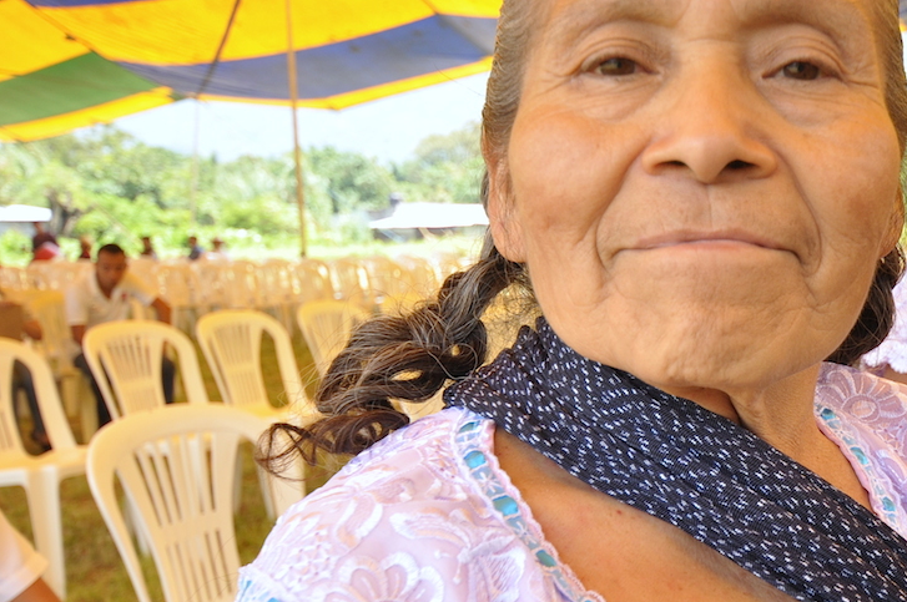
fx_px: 1129
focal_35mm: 45
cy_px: 361
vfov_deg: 29.8
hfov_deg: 41.9
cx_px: 724
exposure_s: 1/100
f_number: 5
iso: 250
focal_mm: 17
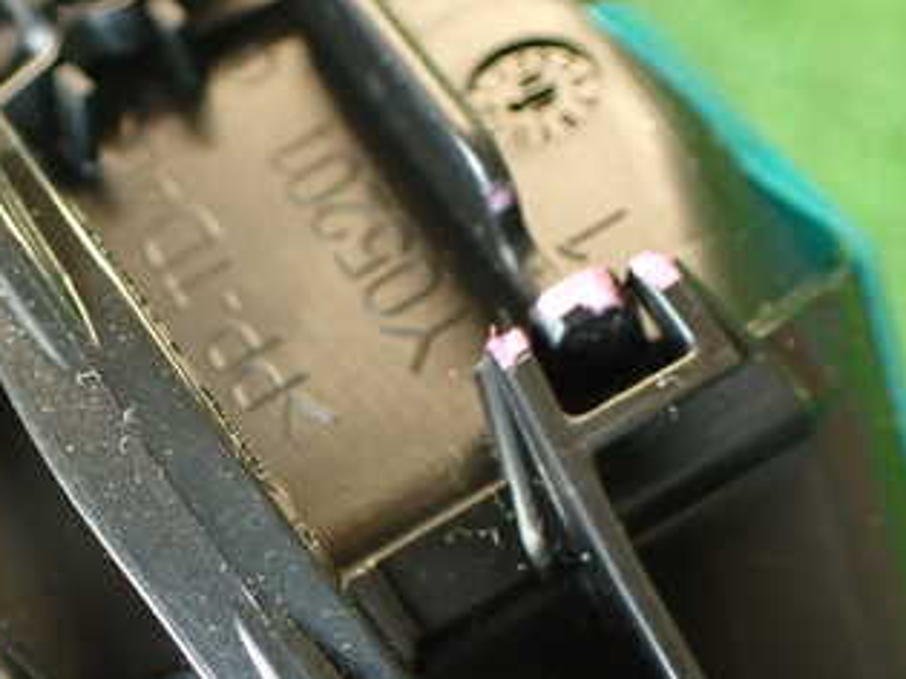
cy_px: 552
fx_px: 1596
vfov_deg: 23.6
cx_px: 230
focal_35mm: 61
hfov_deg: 31.2
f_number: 2.4
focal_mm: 5.79
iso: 500
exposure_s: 1/30
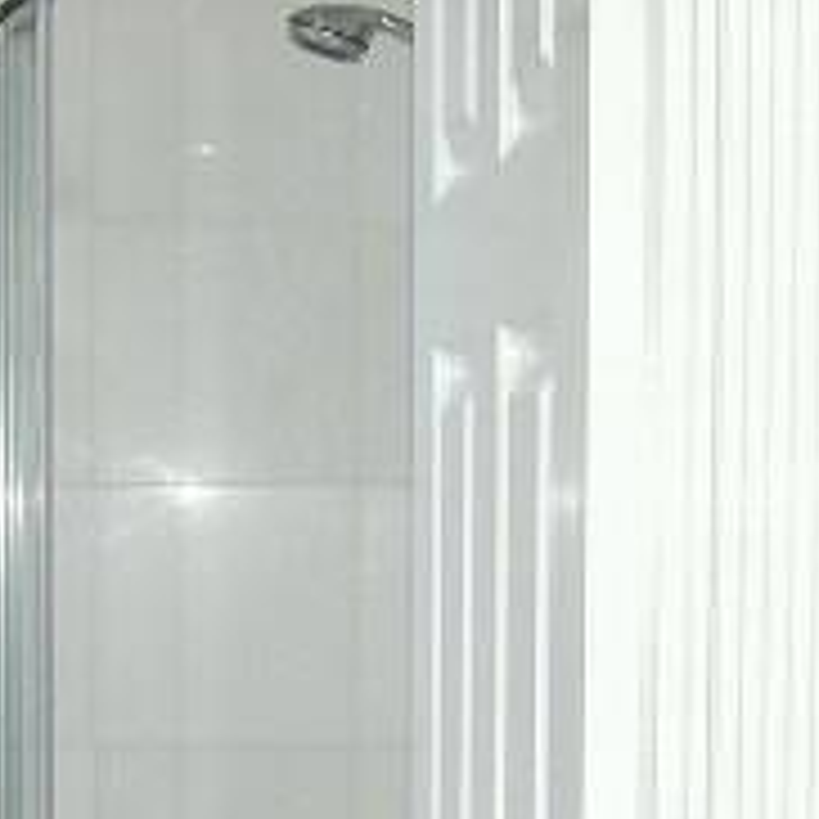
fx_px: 3239
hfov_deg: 14.3
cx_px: 130
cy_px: 1076
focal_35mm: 121
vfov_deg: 13.8
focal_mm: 8
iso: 100
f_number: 2.8
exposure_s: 1/185
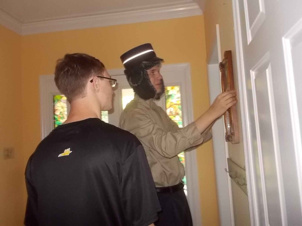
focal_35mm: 29
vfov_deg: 48.2
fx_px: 253
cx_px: 151
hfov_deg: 61.7
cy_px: 113
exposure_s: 1/30
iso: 400
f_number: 3.3
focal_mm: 4.1
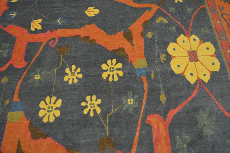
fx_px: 211
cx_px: 115
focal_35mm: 33
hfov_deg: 57.2
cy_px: 76
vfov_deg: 40.0
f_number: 4
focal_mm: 22
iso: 800
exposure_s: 1/40
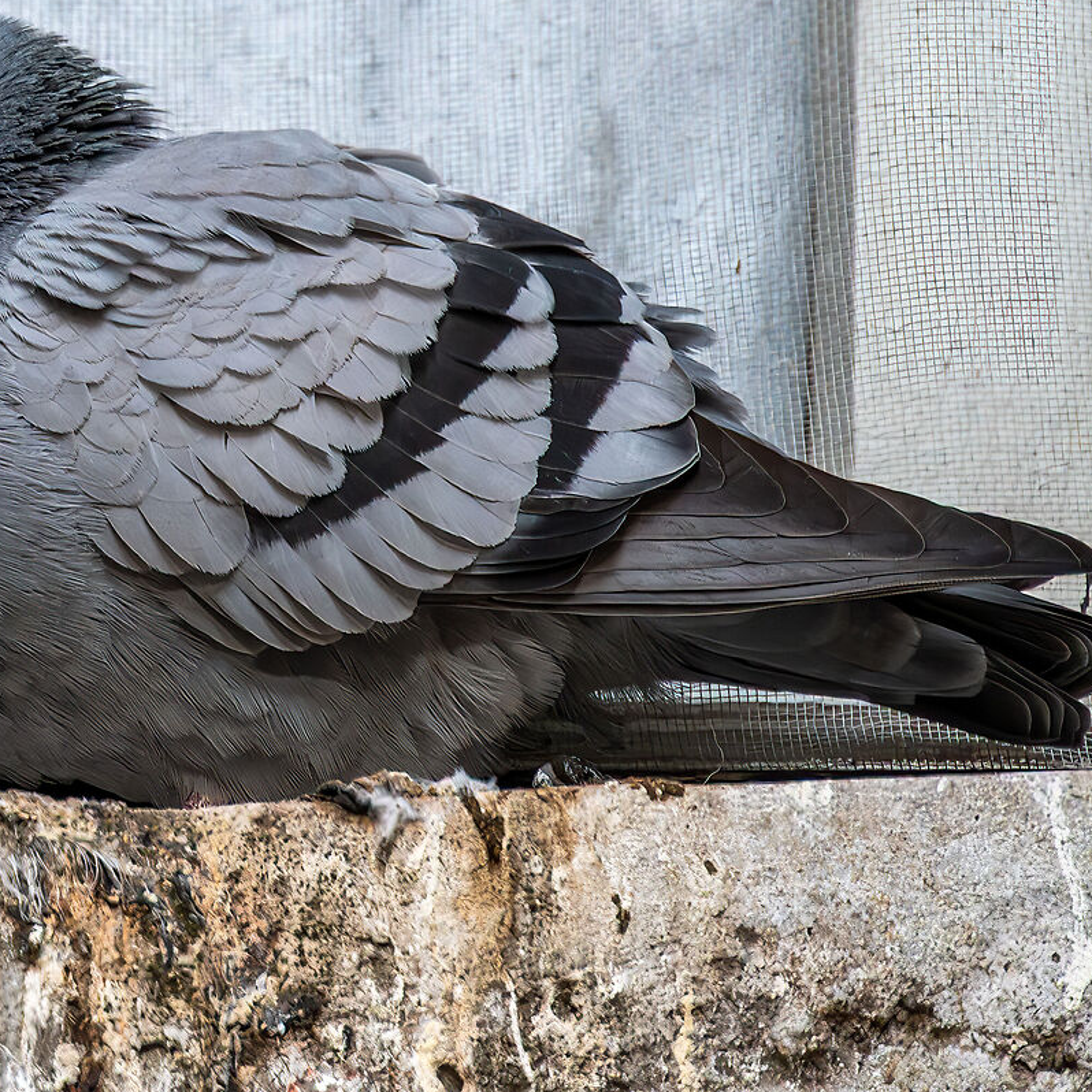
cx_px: -268
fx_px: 18238
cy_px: 48
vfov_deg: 3.4
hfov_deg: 3.4
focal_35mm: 511
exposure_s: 1/13
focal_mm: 200
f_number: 7.1
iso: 2500
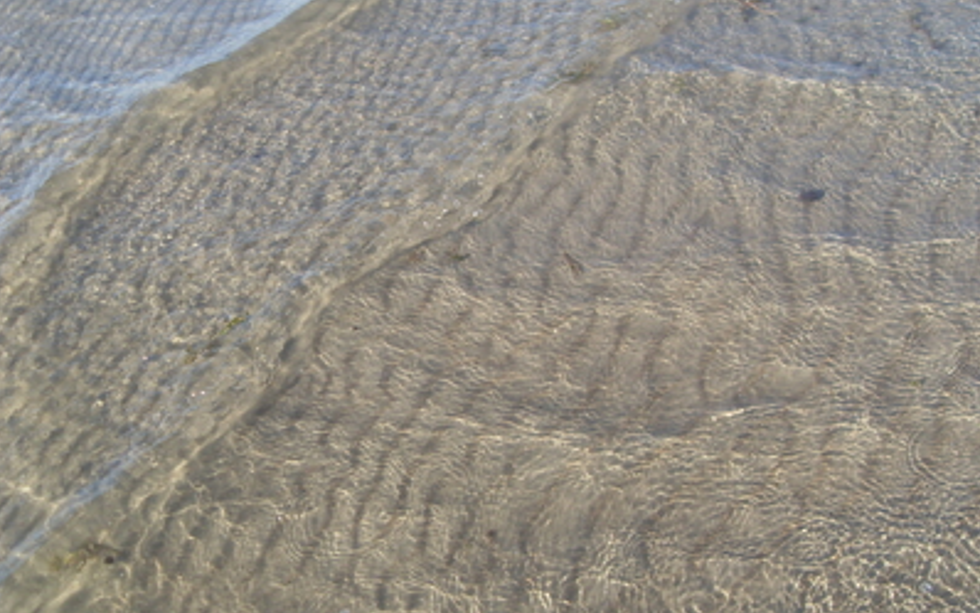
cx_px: 529
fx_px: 1122
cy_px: 332
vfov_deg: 30.5
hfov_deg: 47.1
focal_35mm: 42
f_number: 2.8
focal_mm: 6.3
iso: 80
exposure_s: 1/250
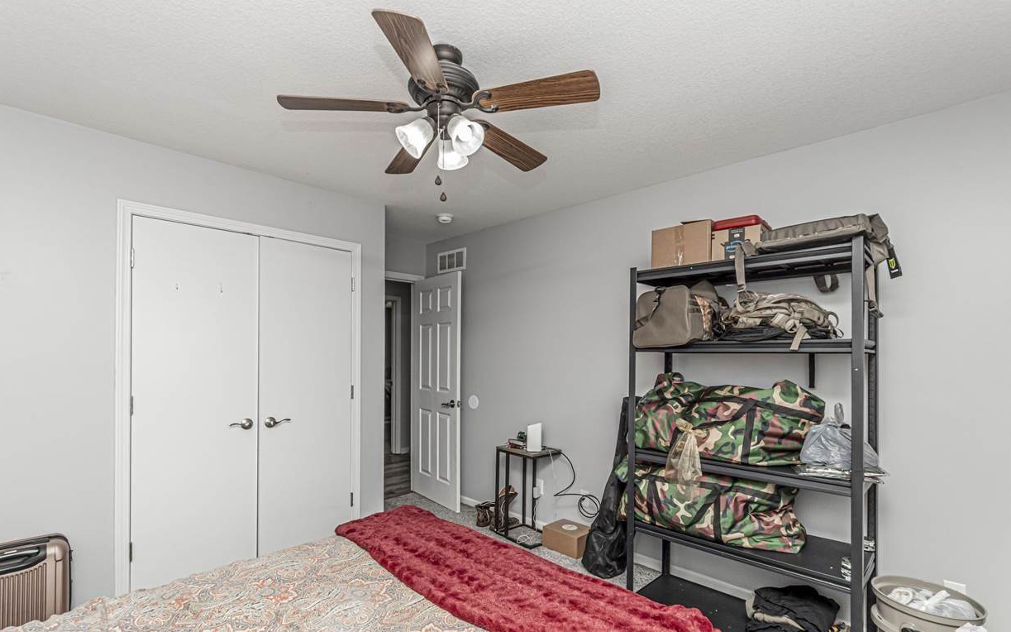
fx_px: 441
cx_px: 494
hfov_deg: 97.8
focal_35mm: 16
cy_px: 334
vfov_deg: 71.2
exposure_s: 1/60
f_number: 10
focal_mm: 10
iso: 640
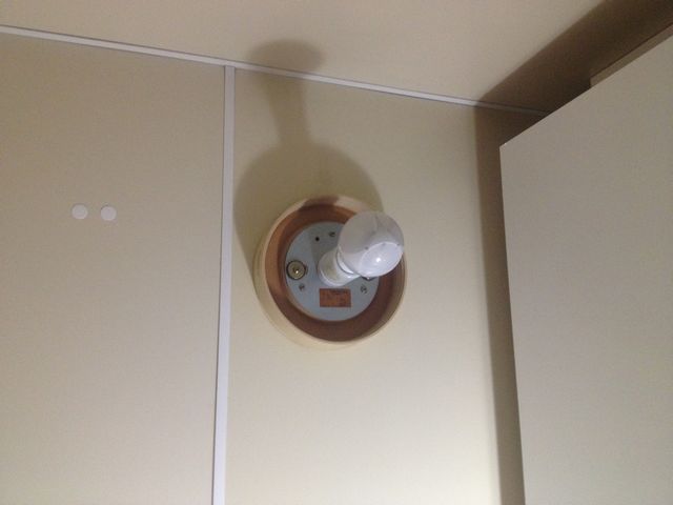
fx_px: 680
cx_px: 336
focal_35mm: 35
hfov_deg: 52.6
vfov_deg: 40.7
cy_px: 252
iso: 200
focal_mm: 4.28
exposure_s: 1/20
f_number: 2.4
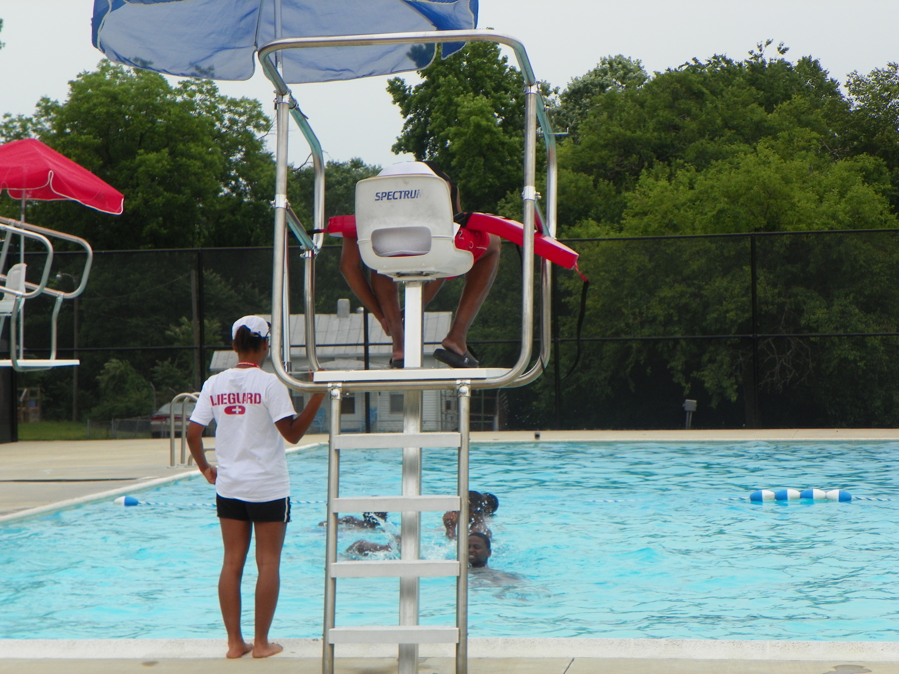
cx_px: 450
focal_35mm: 97
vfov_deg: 15.2
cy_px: 337
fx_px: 2519
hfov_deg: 20.2
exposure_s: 1/400
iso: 64
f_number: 4.5
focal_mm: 17.3
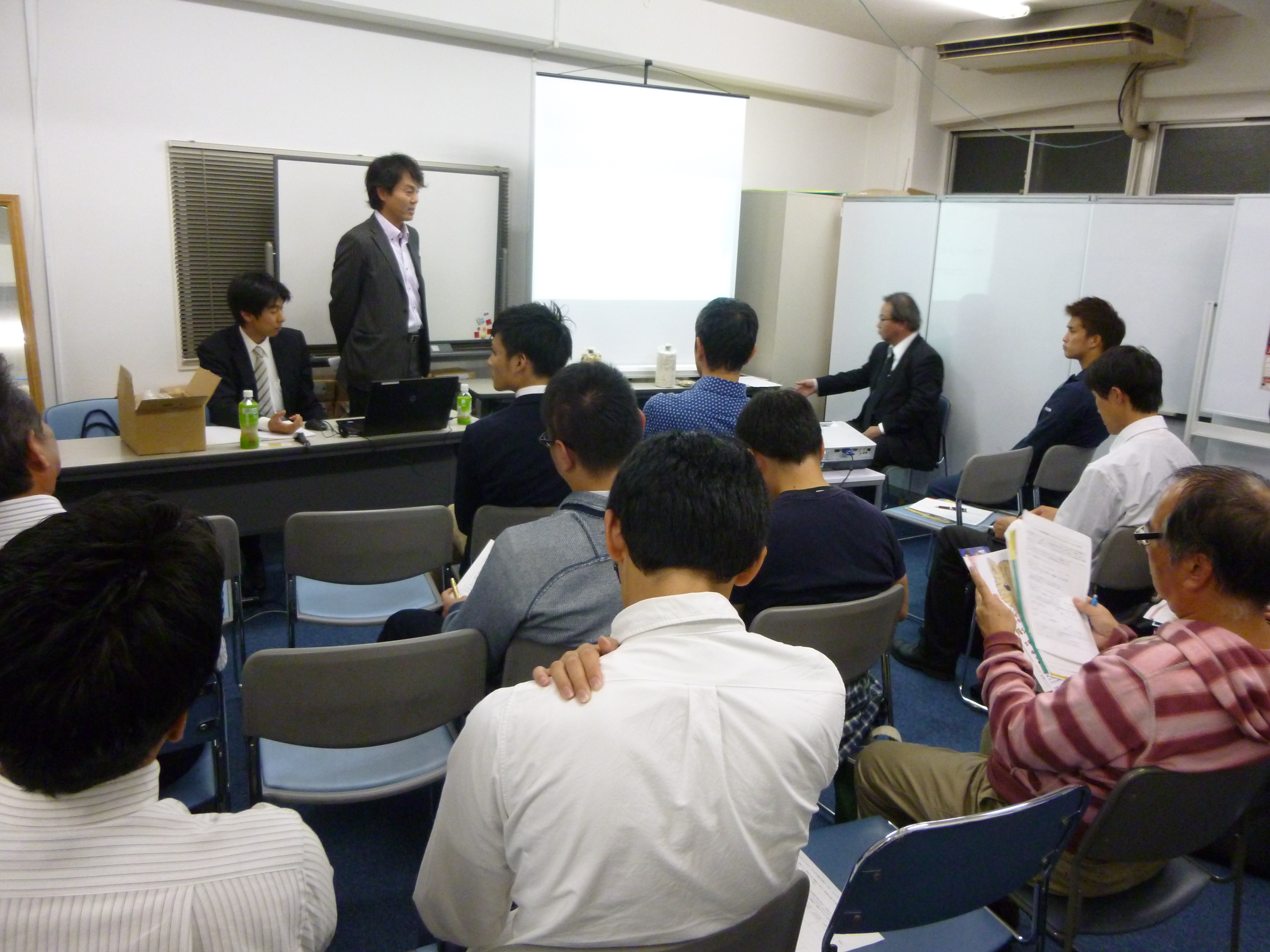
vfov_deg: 53.1
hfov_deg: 67.3
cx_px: 636
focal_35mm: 26
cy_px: 472
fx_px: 954
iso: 400
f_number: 3.1
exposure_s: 1/30
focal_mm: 4.5
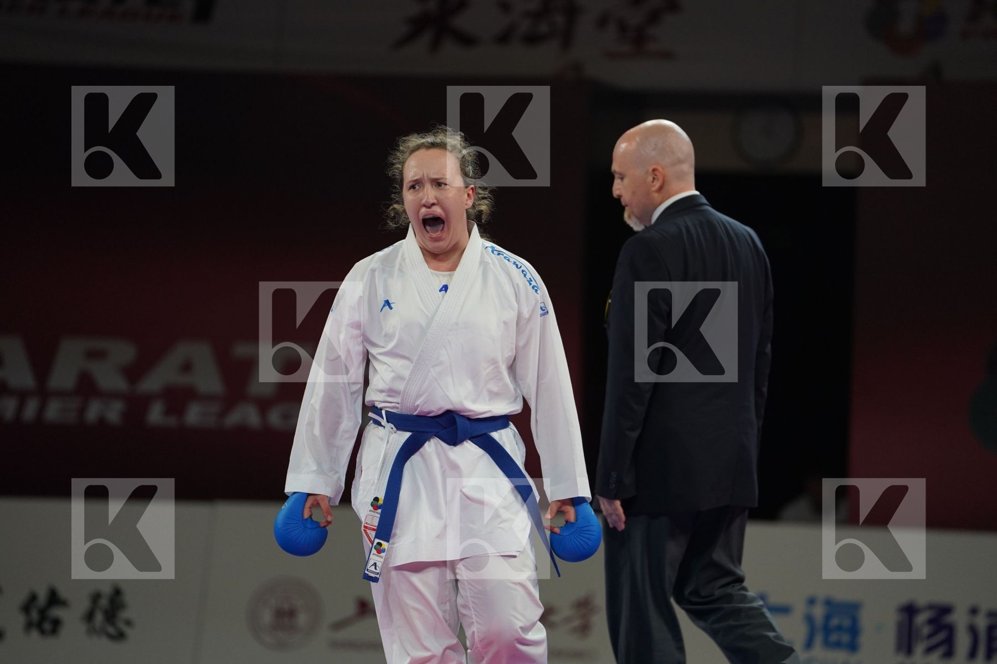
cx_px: 498
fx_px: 5538
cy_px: 332
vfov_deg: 6.9
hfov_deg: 10.3
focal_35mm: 200
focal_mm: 200
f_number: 2.8
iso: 1250
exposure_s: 1/1000
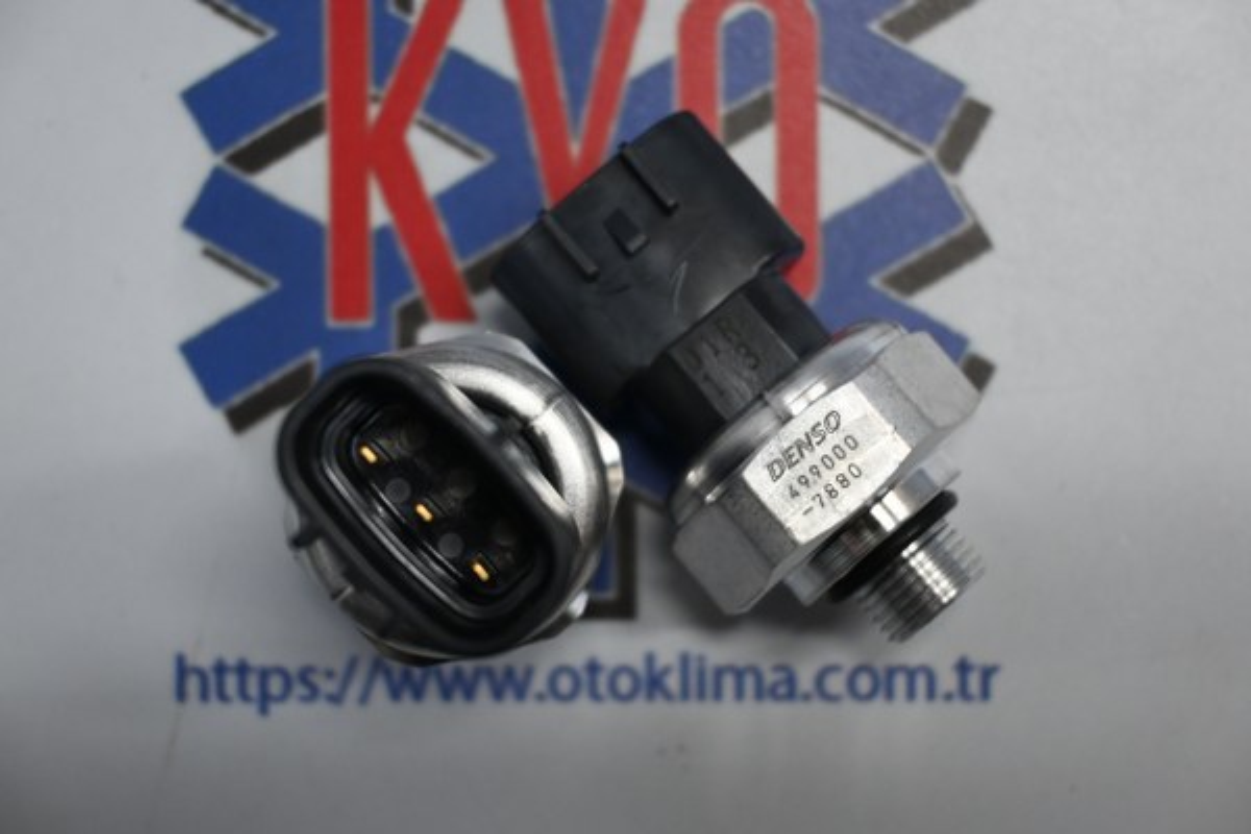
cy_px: 417
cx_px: 626
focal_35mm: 56
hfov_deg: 35.9
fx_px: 1928
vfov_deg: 24.4
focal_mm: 37
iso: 1000
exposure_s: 1/125
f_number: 5.3
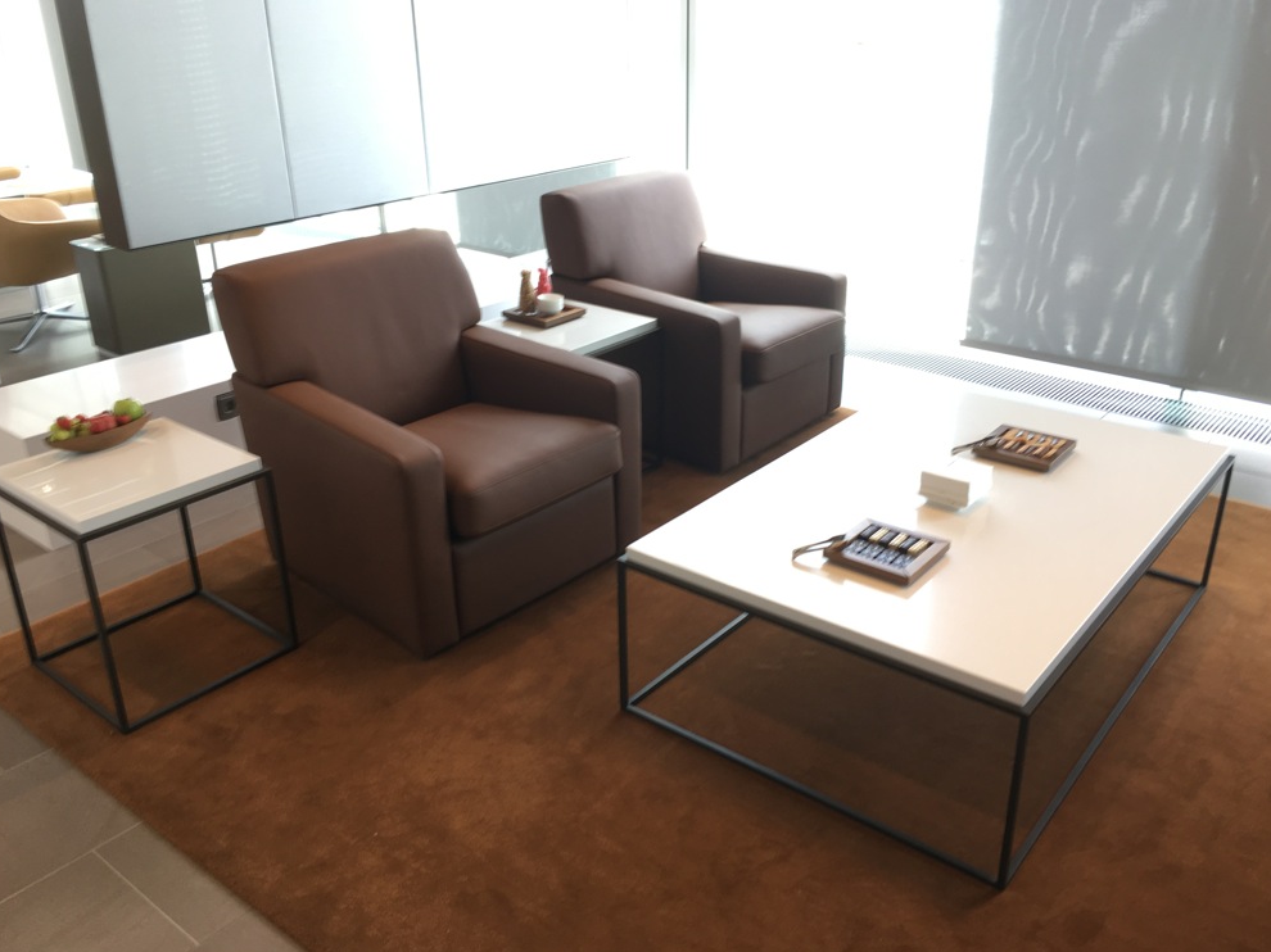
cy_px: 472
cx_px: 646
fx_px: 1101
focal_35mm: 30
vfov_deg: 46.8
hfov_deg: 60.0
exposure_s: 1/50
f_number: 2.2
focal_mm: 4.15
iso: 25
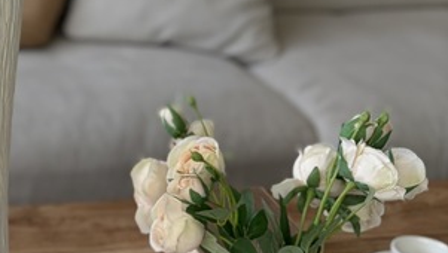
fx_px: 1118
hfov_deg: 20.9
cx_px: -109
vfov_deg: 12.6
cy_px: -64
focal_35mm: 94
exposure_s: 1/259
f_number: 1.6
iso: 40
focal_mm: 5.96
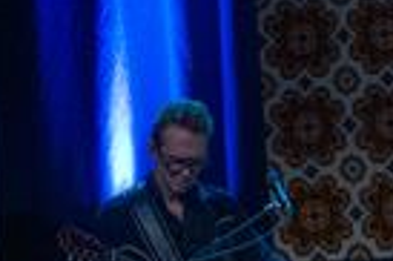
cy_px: 305
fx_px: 6586
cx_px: 927
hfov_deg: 3.4
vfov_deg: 2.3
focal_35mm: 604
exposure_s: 1/640
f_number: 2.8
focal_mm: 115
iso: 3200
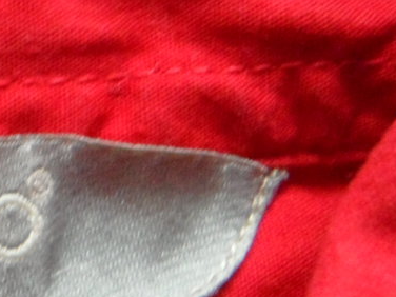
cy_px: 163
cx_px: -137
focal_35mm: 85
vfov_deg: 17.4
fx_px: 972
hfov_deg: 20.7
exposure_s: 1/30
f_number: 2.9
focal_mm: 4.1
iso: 400
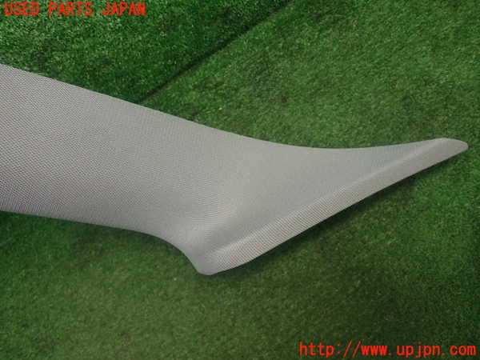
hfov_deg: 56.8
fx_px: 444
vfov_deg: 44.2
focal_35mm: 32
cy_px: 180
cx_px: 240
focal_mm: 5.79
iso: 200
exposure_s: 1/60
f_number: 2.4
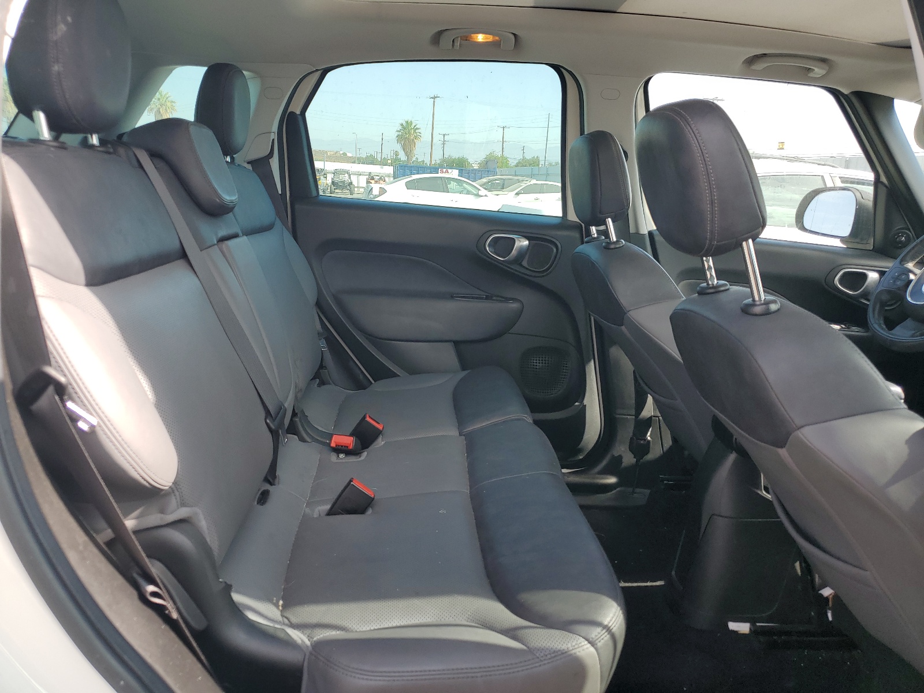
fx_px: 694
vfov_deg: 53.1
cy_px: 346
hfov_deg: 67.3
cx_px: 462
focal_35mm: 26
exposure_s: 1/588
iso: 50
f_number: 1.5
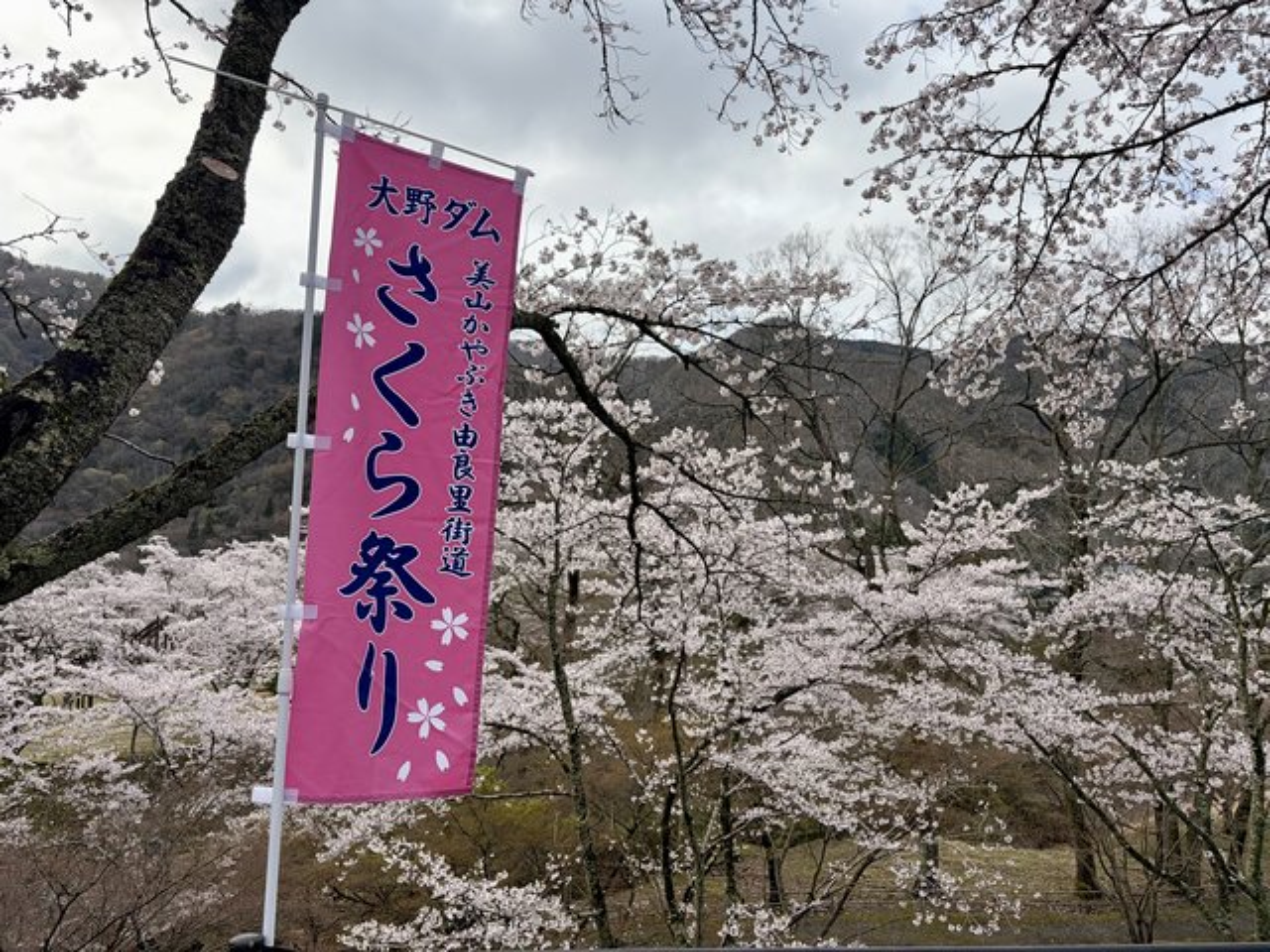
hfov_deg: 67.3
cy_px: 476
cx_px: 635
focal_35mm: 26
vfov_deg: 53.1
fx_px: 954
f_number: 1.6
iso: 64
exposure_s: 1/3623
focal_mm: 5.96
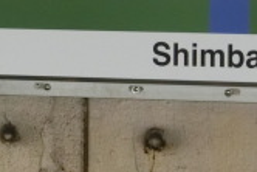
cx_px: 248
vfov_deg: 4.3
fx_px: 2286
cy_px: -12
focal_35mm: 320
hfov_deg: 6.4
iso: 800
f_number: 5.4
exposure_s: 1/25
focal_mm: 14.3
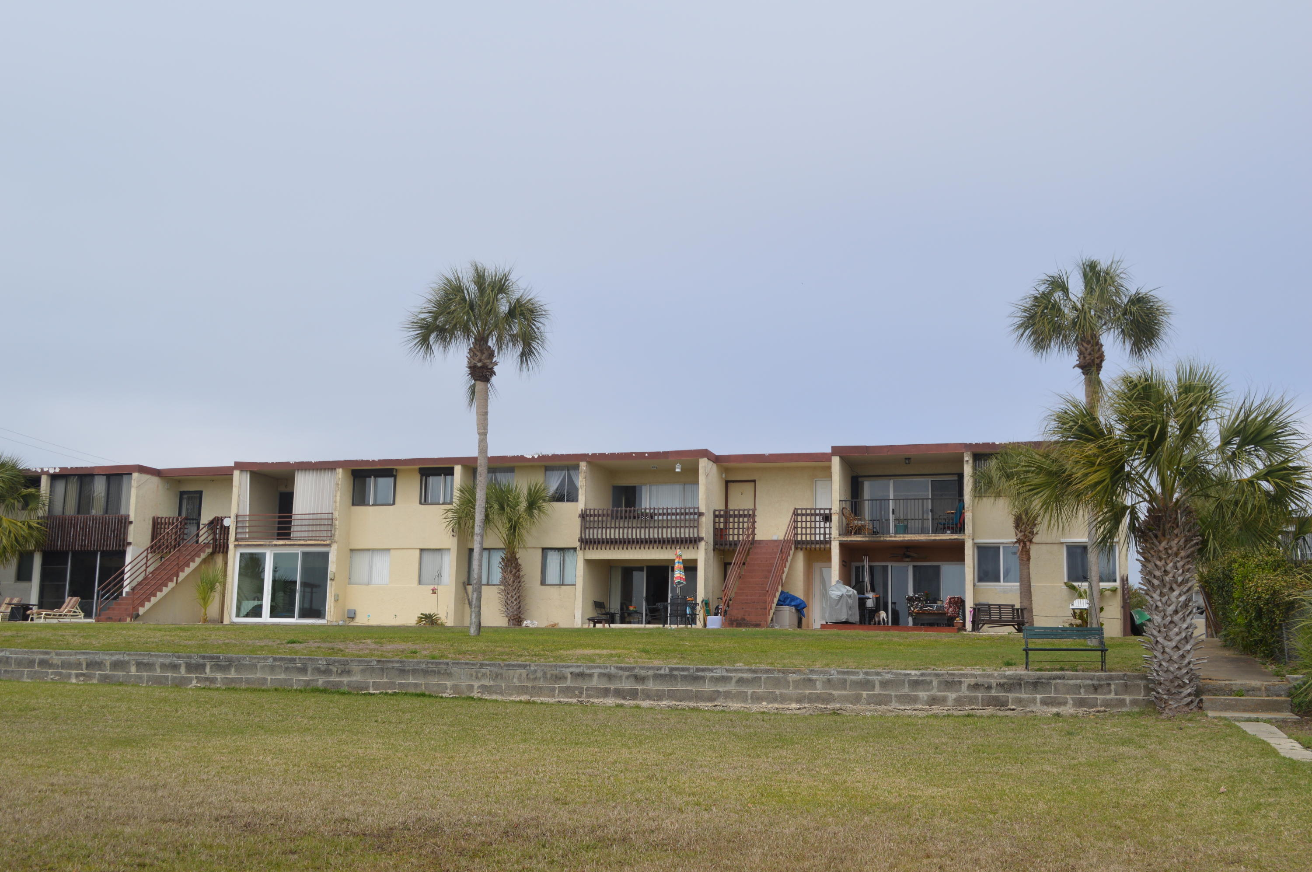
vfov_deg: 34.1
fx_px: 1420
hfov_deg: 49.6
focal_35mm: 39
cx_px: 656
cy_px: 436
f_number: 8
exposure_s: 1/250
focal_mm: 26
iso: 100
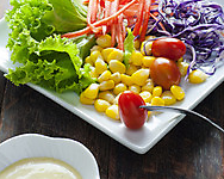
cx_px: 145
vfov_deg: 10.2
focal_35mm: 150
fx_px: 993
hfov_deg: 12.9
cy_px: 23
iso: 100
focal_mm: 50
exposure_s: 1/5
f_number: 5.6
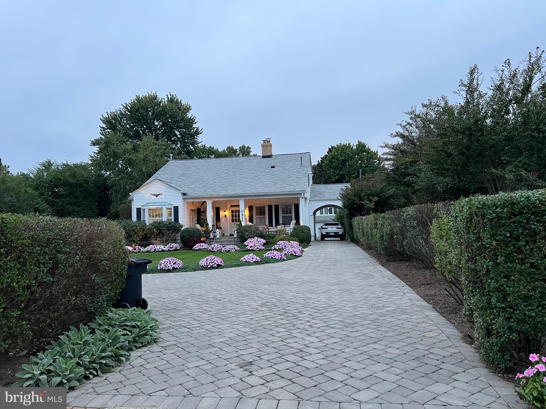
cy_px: 204
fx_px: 410
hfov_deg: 67.3
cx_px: 273
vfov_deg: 53.1
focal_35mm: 26
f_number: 1.5
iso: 125
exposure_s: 1/72
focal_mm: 5.7
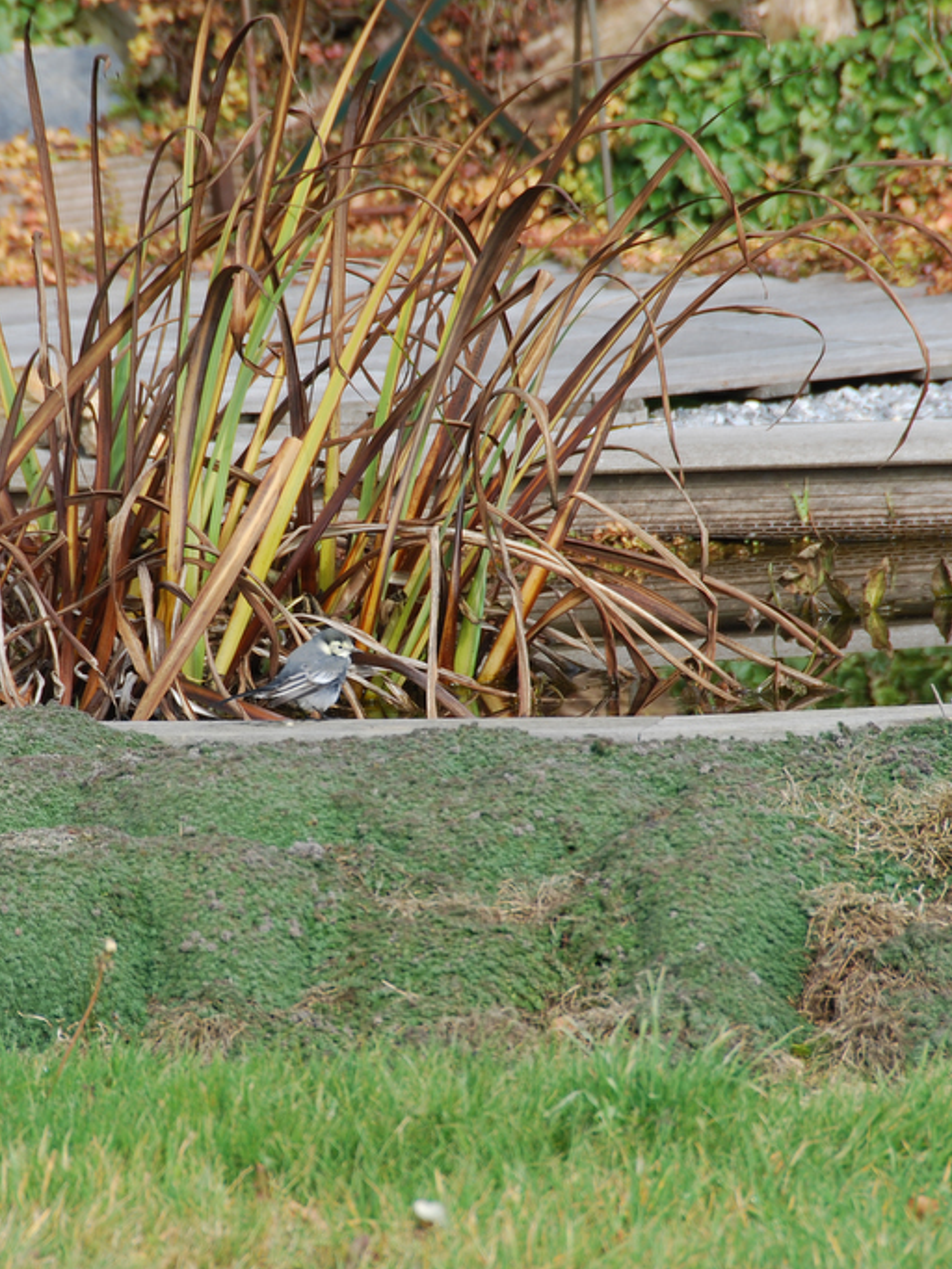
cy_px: 634
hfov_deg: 3.4
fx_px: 15883
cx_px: 329
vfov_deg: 4.6
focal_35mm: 433
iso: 110
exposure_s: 1/125
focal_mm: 200
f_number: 8
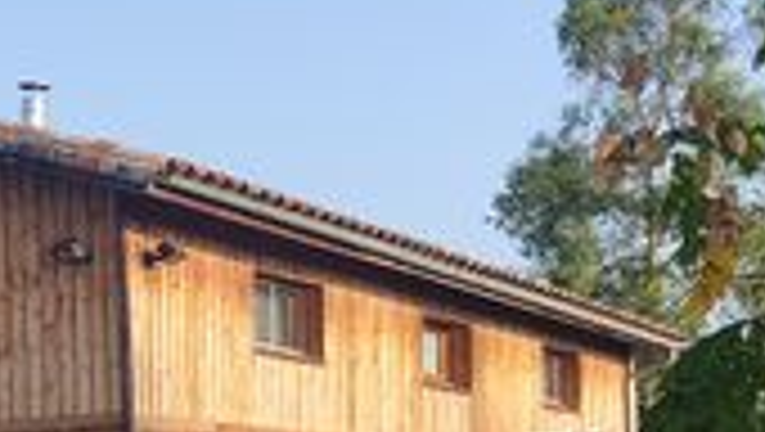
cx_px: 216
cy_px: 518
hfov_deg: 21.2
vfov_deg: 11.9
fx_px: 2030
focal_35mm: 100
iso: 100
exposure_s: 1/419
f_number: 1.79
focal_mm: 4.74
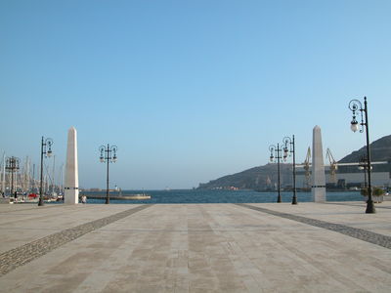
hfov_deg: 52.6
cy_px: 146
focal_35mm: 35
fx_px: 395
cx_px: 196
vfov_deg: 40.7
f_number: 5.6
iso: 100
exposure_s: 1/316
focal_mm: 8.9
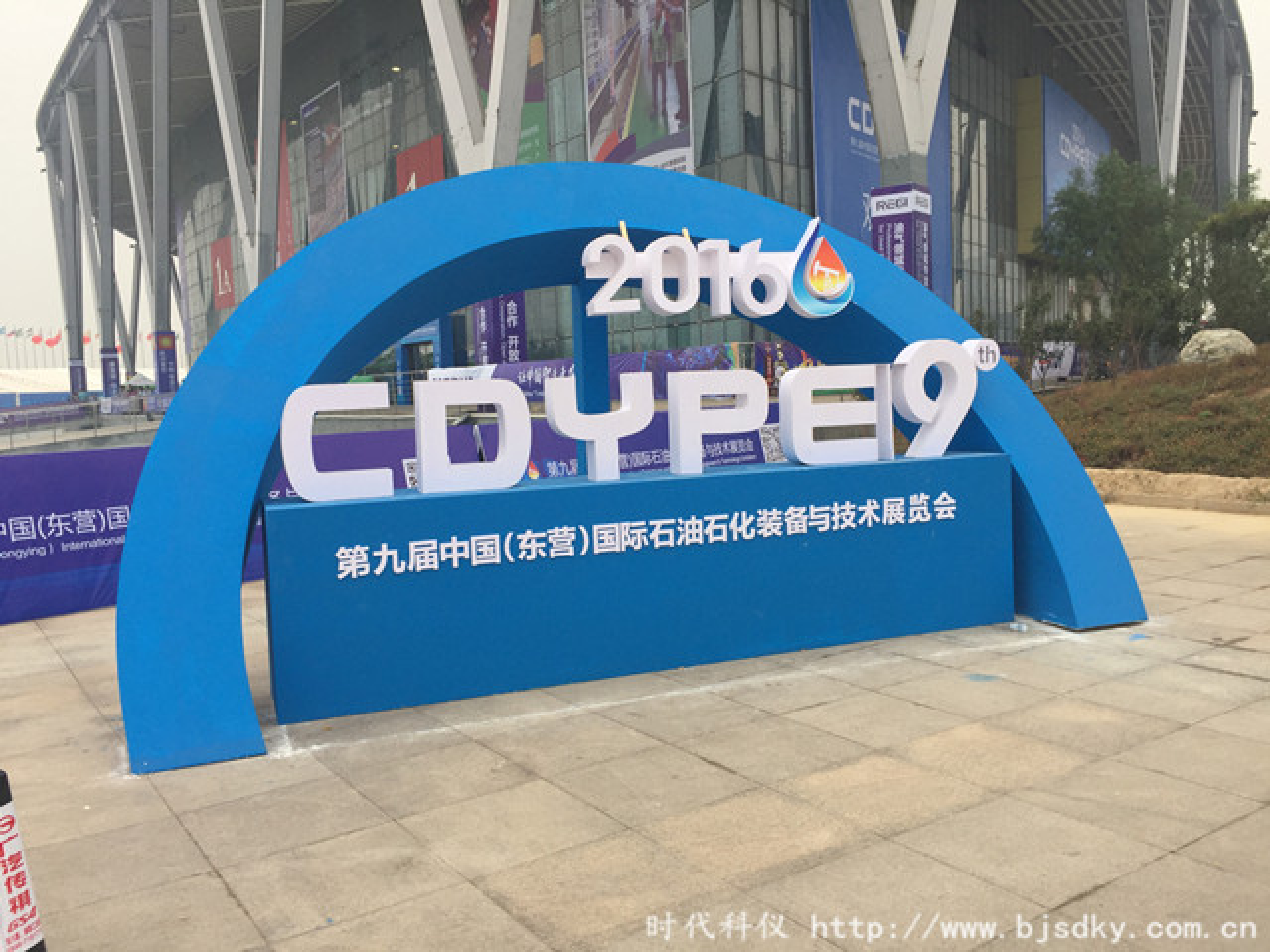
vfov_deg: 48.2
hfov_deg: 61.7
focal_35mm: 29
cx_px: 635
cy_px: 476
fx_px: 1064
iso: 32
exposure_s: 1/430
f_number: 2.2
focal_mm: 4.15
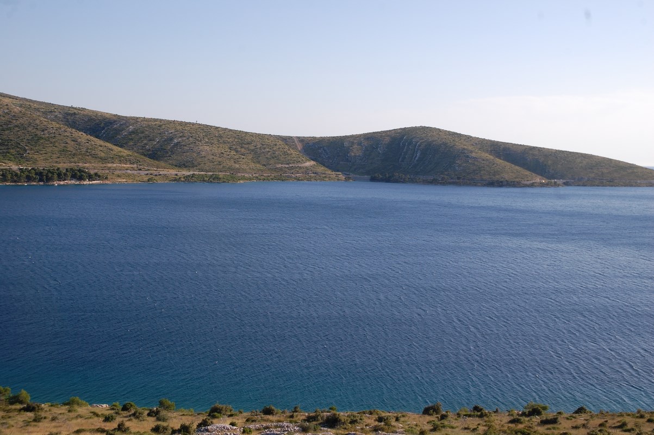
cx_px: 327
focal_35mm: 40
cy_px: 218
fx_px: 735
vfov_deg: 33.0
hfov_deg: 48.0
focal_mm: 27
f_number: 8
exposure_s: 1/250
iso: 200
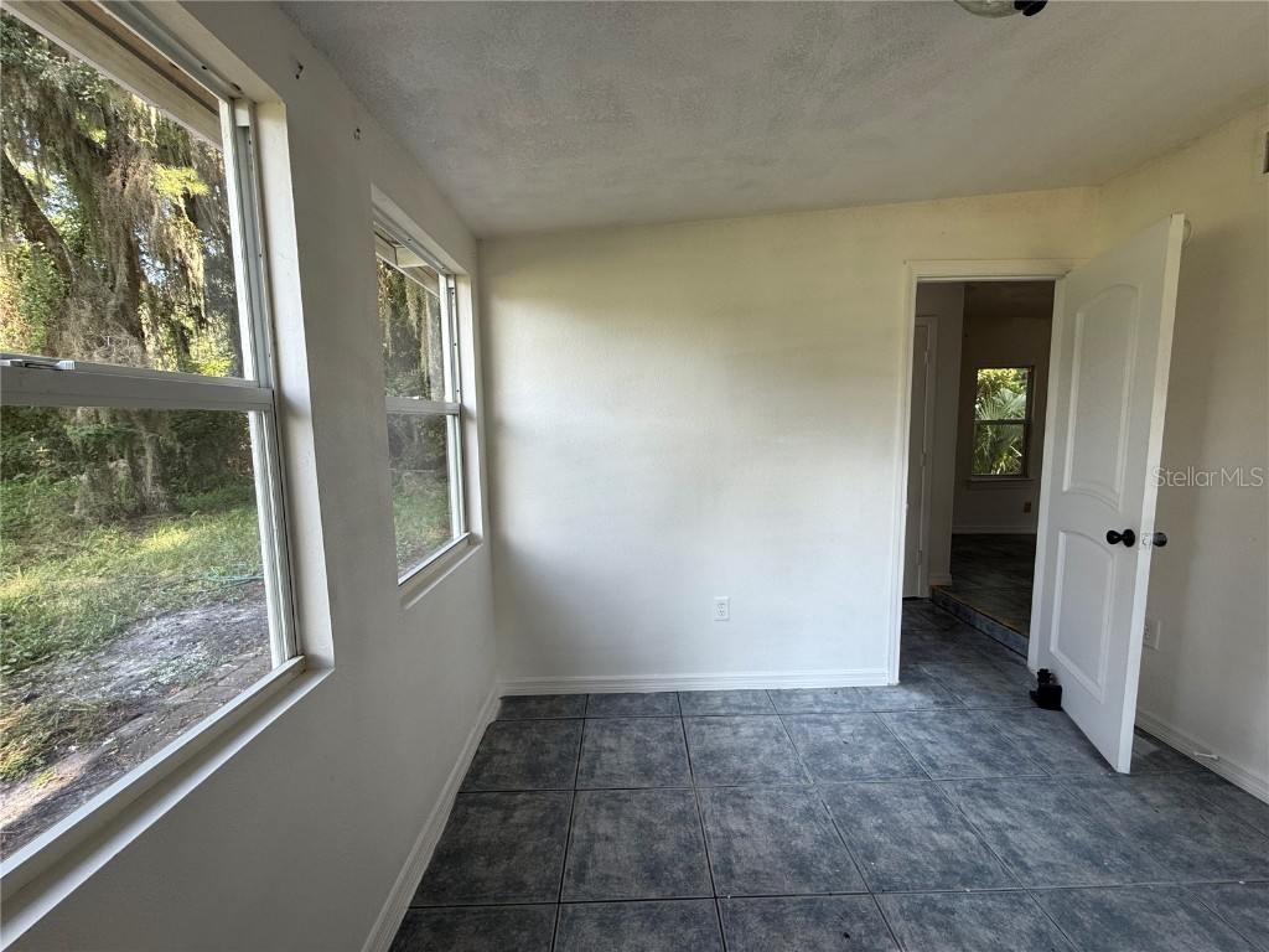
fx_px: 513
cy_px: 476
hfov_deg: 102.1
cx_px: 634
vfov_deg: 85.7
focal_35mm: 14
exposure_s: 1/99
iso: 50
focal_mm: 2.22
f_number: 2.2
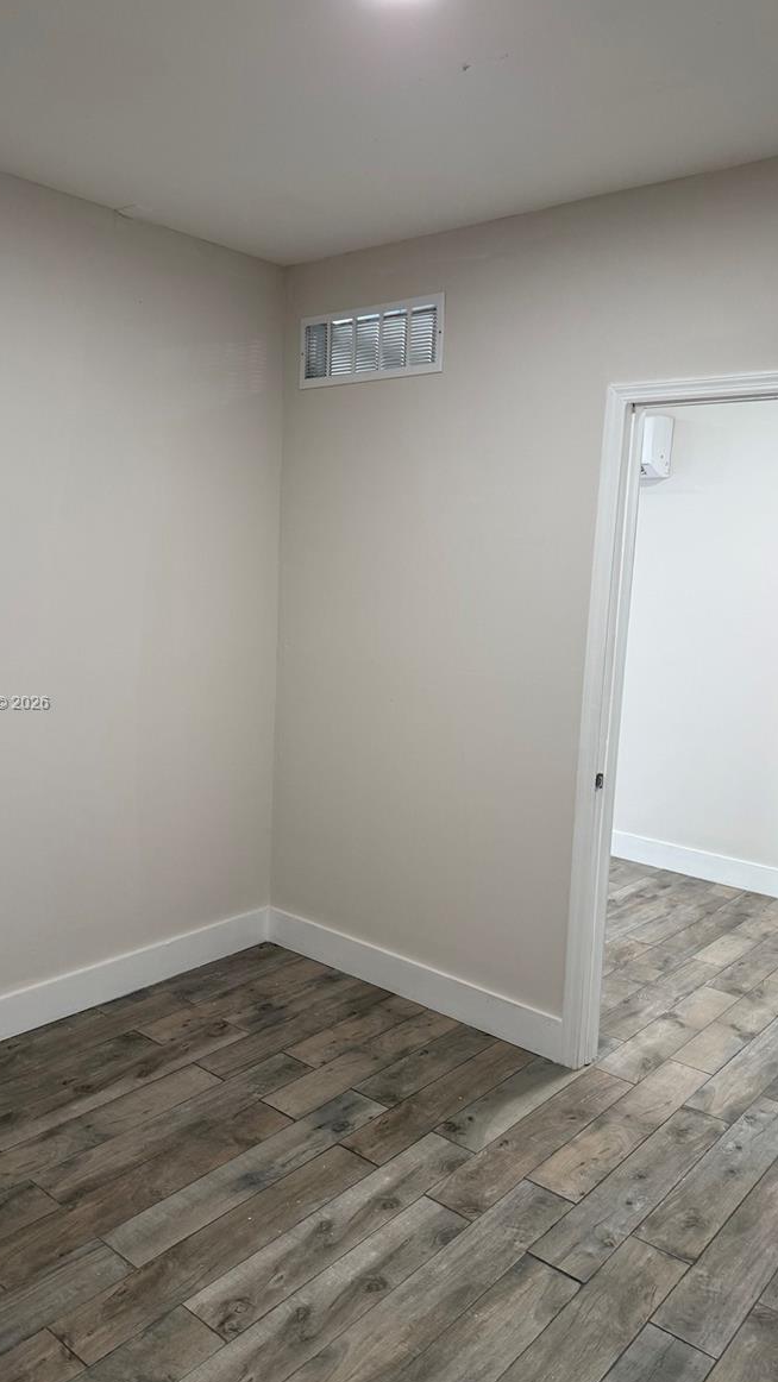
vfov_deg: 69.8
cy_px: 704
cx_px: 364
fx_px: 990
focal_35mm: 27
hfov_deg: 42.9
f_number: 1.78
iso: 125
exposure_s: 1/60
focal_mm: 6.76
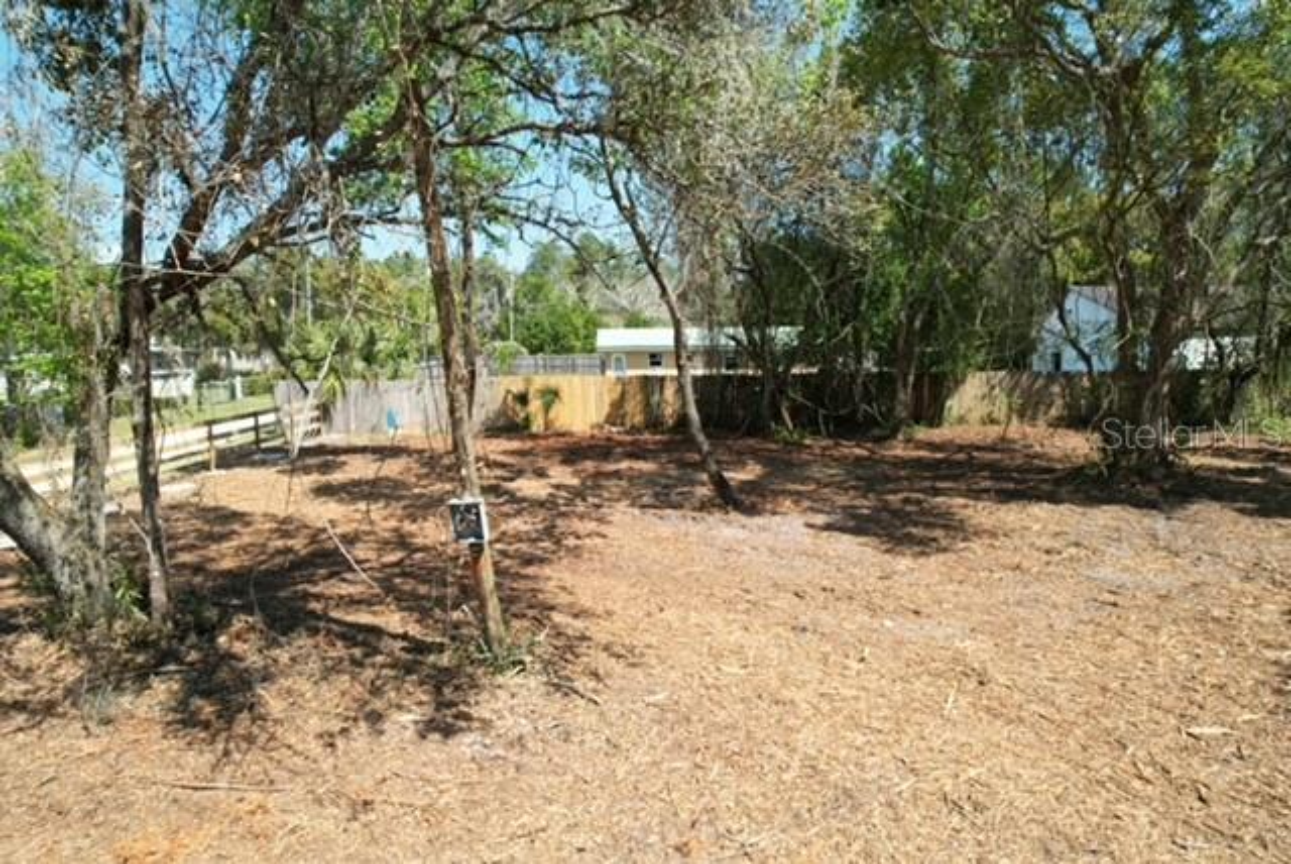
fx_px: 790
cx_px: 646
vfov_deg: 57.3
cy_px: 432
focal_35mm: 22
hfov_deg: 78.5
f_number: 2.8
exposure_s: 1/1000
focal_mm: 8.38
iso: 120
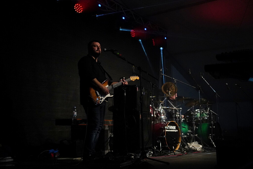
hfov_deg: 54.4
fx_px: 246
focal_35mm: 35
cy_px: 84
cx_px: 126
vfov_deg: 37.9
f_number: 1.4
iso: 6400
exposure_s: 1/80
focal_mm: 35
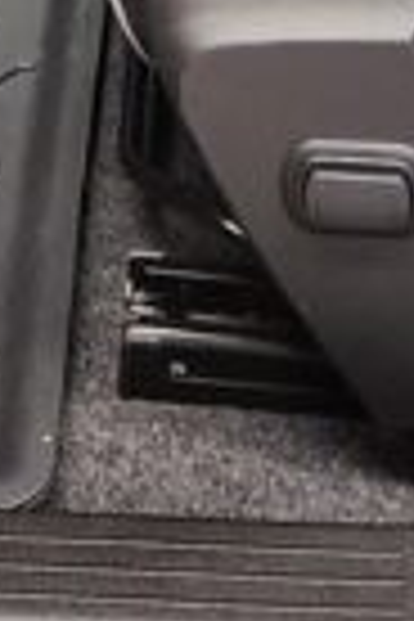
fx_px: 3070
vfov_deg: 10.1
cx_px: 144
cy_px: -882
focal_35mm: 178
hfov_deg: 7.7
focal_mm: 5.4
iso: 320
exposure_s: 1/100
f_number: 1.8
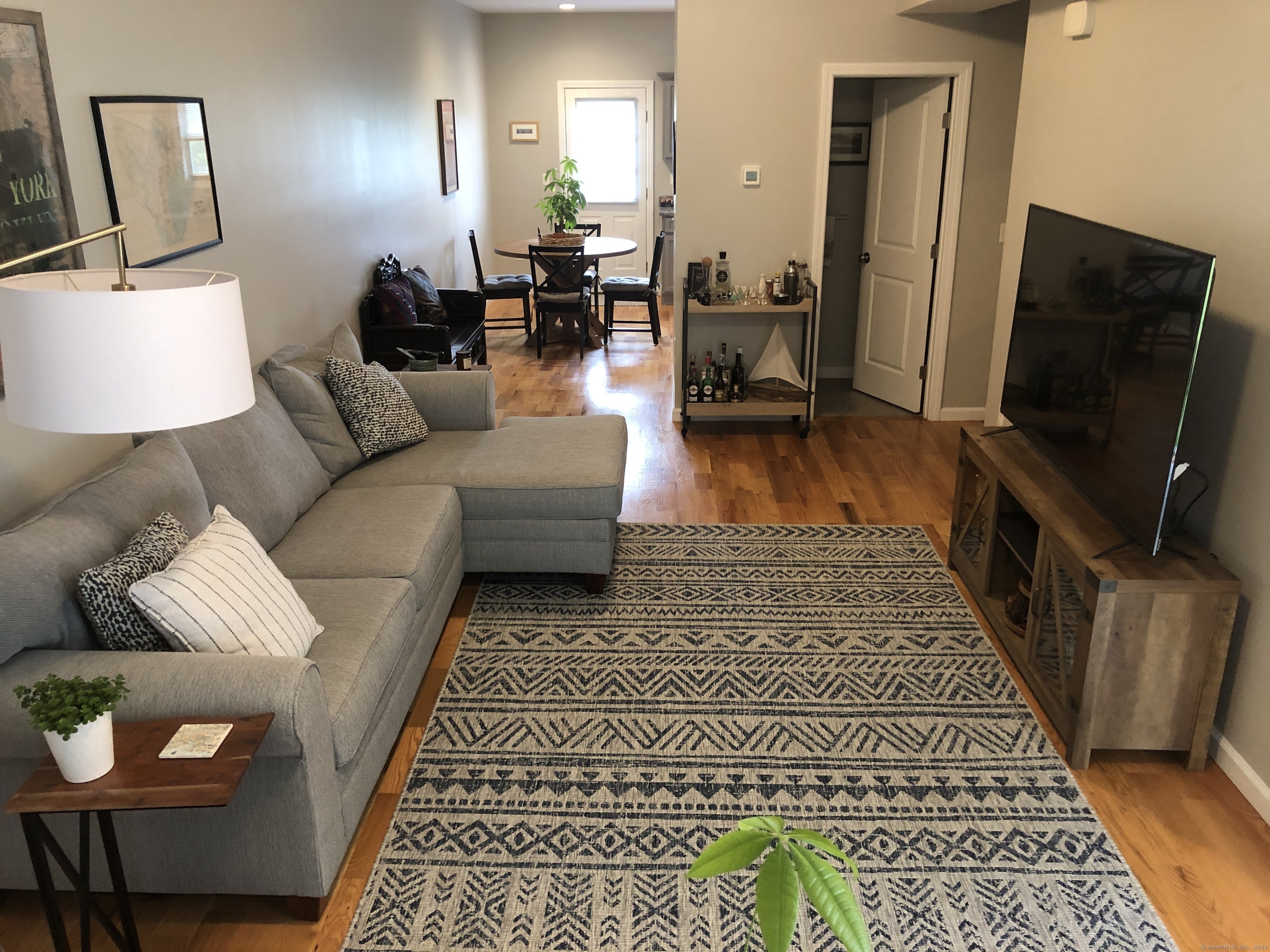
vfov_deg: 49.7
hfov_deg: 63.4
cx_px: 635
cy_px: 476
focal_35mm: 28
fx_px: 1027
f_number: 1.8
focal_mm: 3.99
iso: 50
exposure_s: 1/15
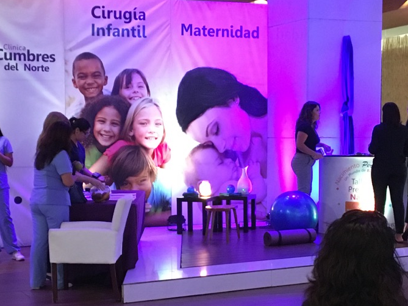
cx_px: 215
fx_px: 920
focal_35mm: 78
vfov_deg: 18.8
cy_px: 211
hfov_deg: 25.0
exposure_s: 1/25
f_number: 2.2
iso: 250
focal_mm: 4.15
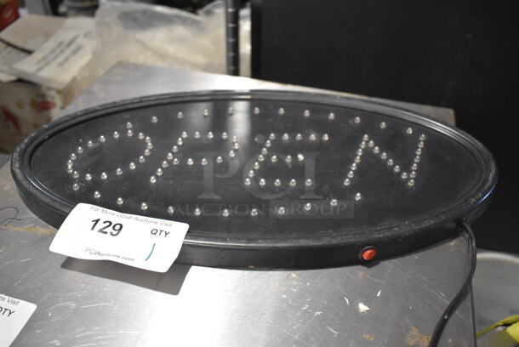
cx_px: 260
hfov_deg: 57.2
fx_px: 476
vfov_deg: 40.1
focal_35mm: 33
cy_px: 174
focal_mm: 22
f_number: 3.8
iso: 3200
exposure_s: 1/125
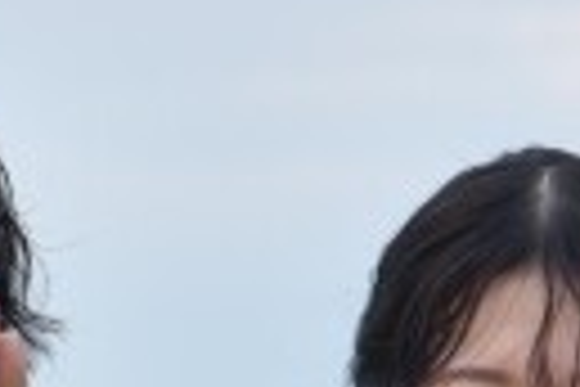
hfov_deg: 5.9
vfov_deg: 4.0
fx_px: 5574
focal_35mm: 346
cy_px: 439
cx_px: -67
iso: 160
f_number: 3.5
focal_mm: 56
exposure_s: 1/250
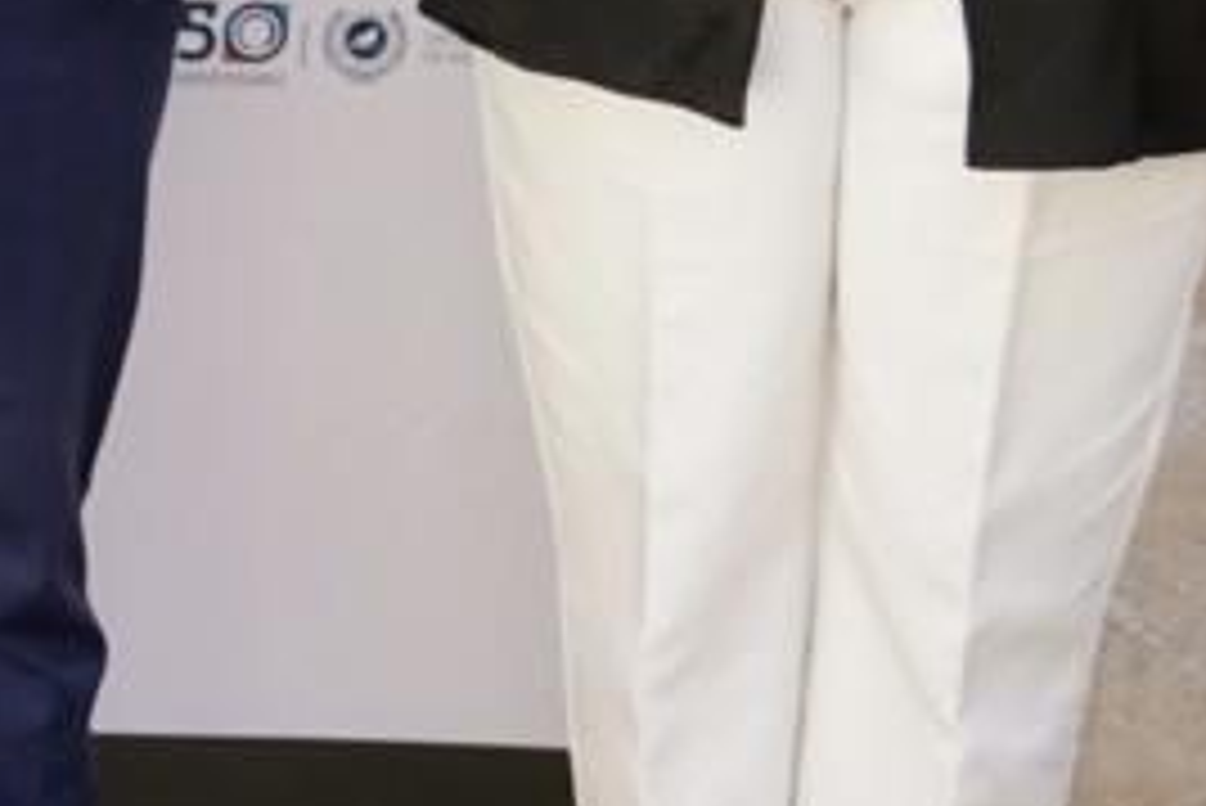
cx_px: -1737
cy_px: -770
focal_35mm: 181
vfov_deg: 7.3
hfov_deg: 9.9
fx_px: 6067
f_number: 5.6
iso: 400
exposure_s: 1/160
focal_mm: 30
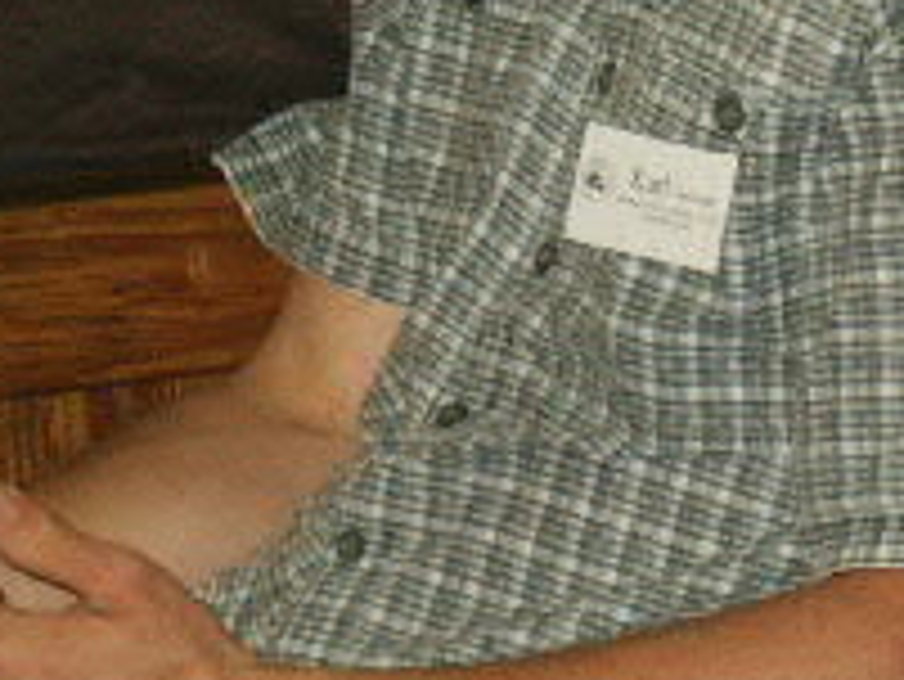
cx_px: 1408
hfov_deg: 5.4
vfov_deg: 4.1
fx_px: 9485
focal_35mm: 363
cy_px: 99
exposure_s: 1/90
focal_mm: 23.23
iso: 200
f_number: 3.6
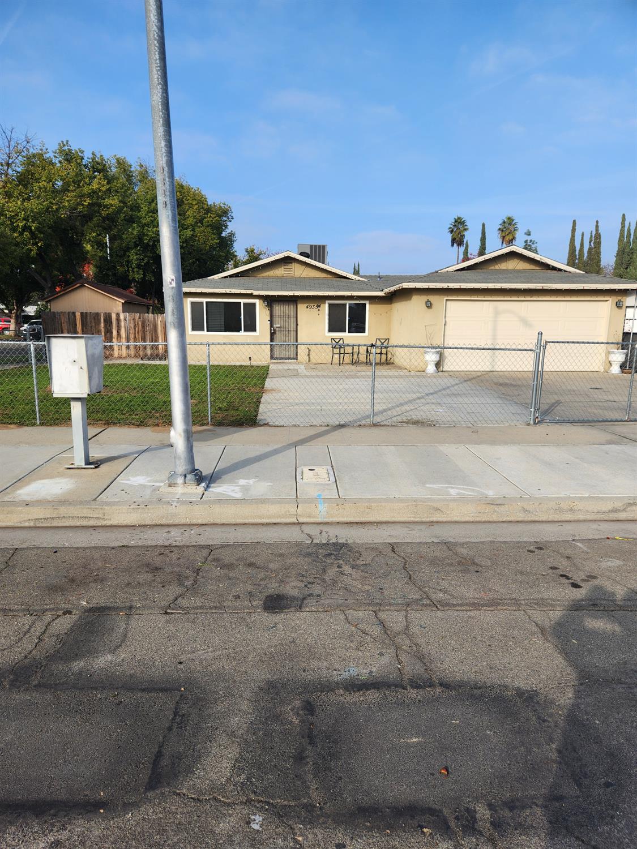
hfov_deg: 58.9
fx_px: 564
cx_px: 318
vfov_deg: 73.9
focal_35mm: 23
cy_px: 424
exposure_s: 1/1297
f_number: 1.8
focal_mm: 5.4
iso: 20
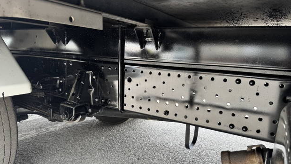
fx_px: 208
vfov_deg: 42.6
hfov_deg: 69.8
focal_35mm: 27
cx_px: 148
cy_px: 103
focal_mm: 6.76
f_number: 1.78
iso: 64
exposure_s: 1/166
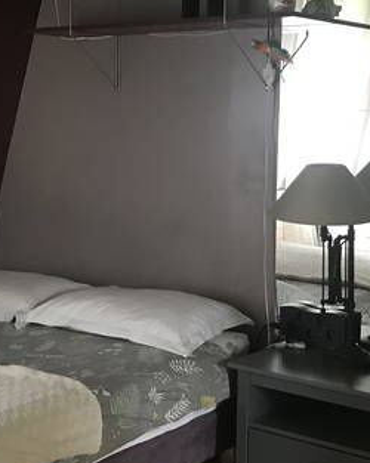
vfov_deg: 27.4
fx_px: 945
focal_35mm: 69
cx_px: 114
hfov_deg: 22.0
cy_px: 166
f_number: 1.8
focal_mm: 3.99
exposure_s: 1/17
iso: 100
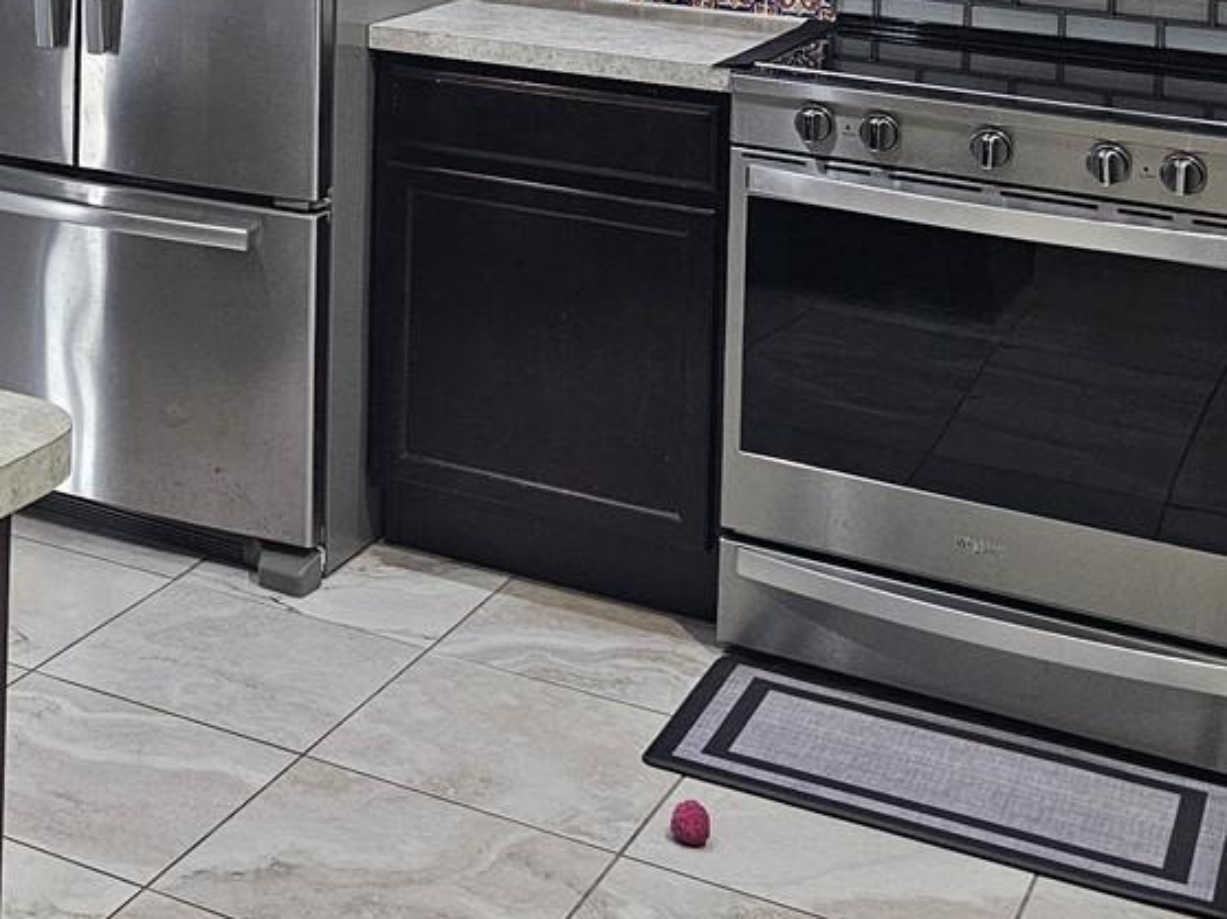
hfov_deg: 27.9
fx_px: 2338
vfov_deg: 20.3
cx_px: 35
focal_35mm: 66
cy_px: -290
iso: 500
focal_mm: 6.3
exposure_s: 1/120
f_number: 1.7
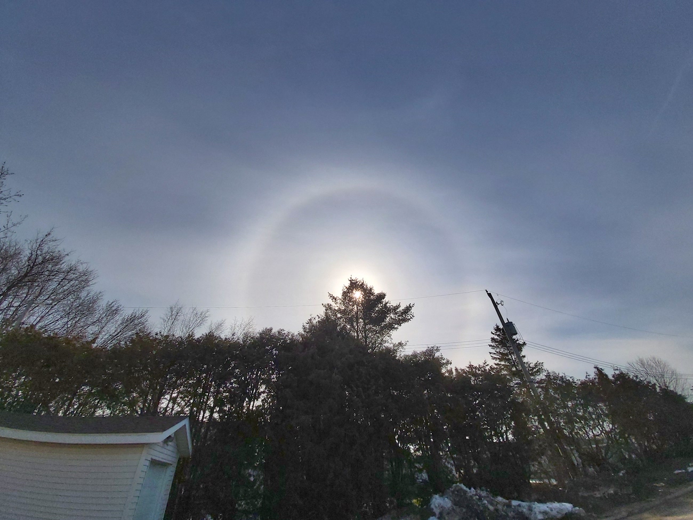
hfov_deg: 110.5
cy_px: 260
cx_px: 346
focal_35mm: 12
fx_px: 240
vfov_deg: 94.5
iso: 50
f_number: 2.2
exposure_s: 1/7145
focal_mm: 1.42
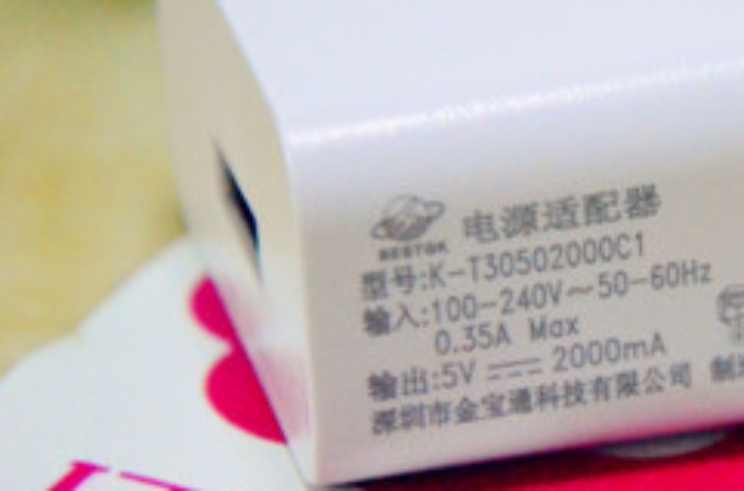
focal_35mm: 366
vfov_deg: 3.7
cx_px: 701
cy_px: 273
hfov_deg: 5.6
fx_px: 7539
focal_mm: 98
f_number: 5.6
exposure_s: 1/125
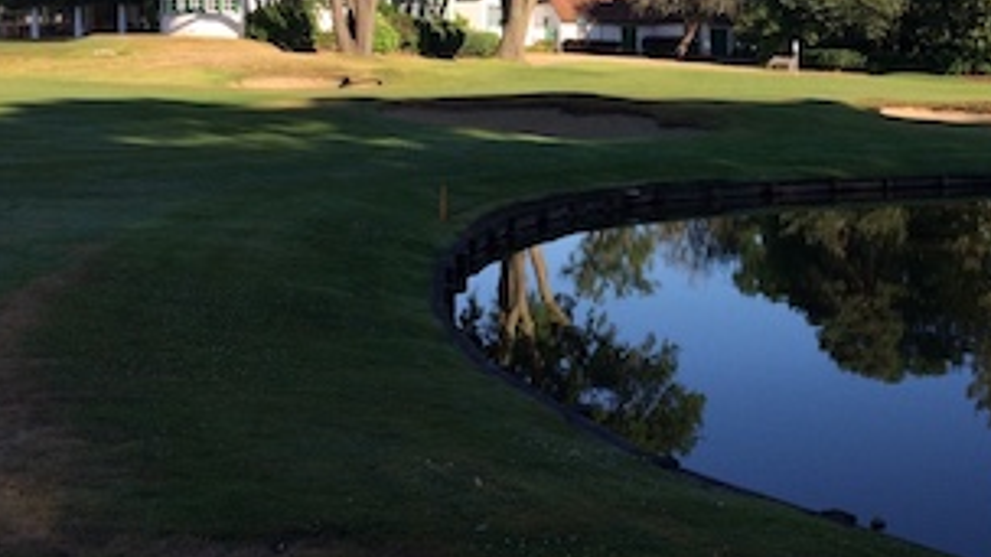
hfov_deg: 38.8
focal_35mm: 52
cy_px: 103
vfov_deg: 22.7
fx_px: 1366
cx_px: 747
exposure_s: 1/1140
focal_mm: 4.15
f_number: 2.2
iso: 32
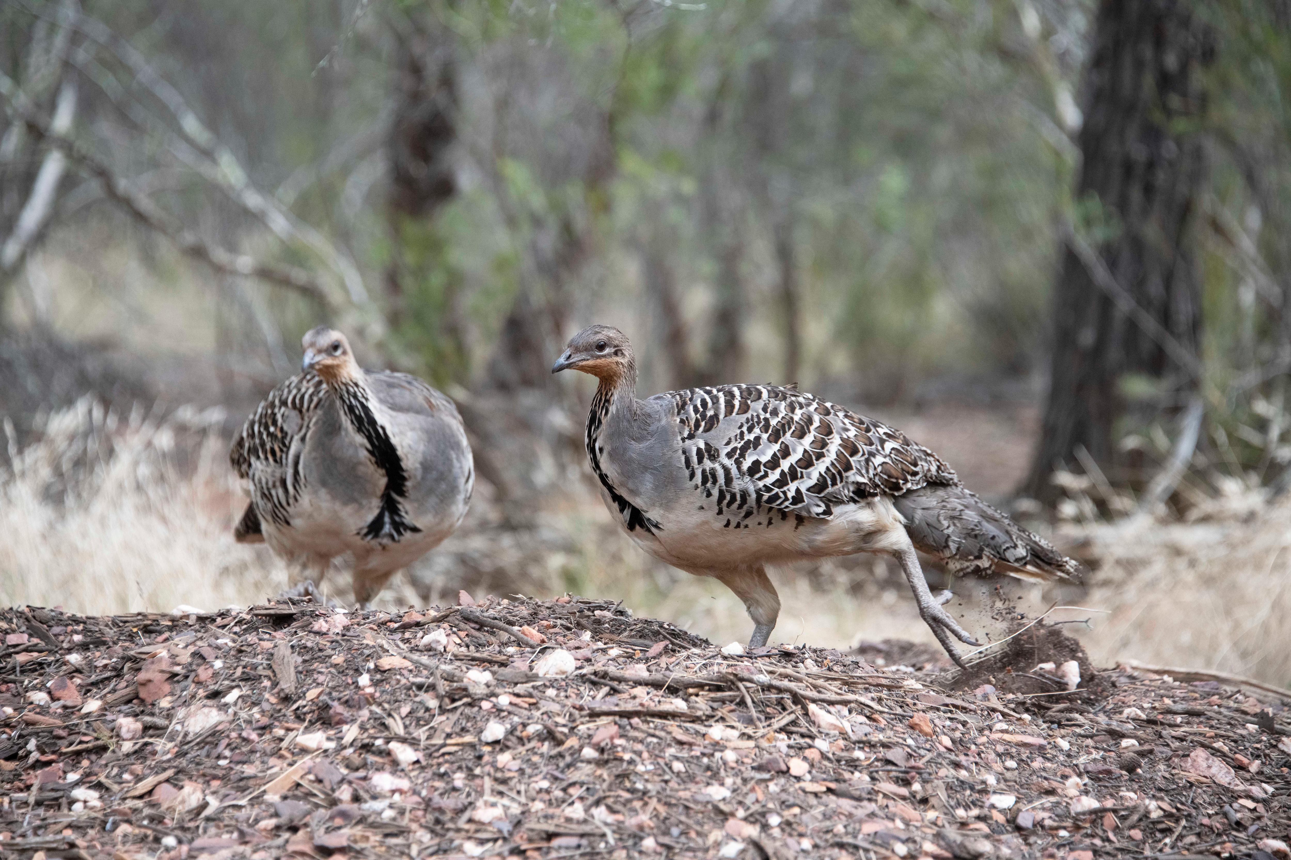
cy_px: 430
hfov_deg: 11.4
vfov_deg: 7.6
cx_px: 646
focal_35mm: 180
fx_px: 6454
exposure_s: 1/1000
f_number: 6.3
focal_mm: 180
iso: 1000
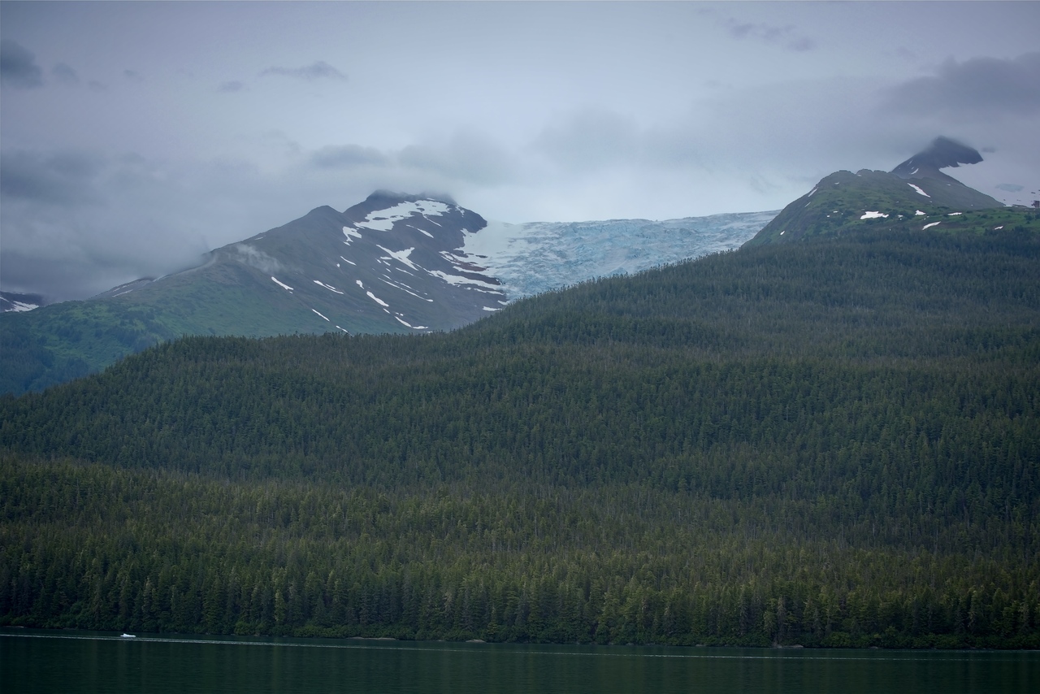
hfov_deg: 28.8
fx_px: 2023
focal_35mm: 70
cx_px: 520
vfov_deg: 19.5
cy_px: 347
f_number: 9
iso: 100
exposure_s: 1/250
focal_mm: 70
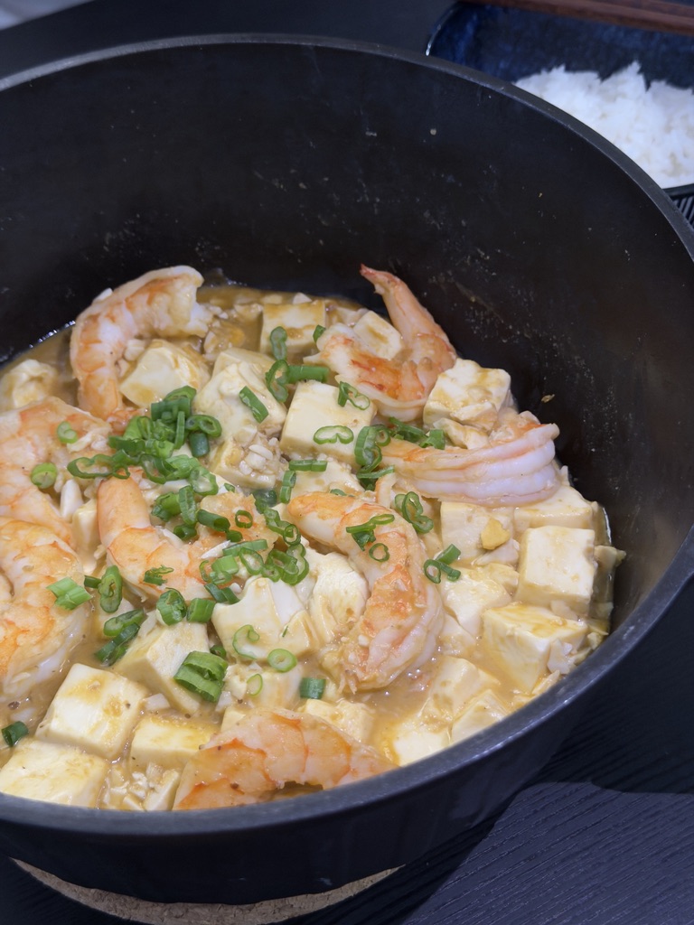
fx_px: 1283
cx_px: 347
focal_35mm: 48
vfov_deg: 39.7
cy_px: 462
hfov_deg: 30.3
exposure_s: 1/60
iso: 250
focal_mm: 6.76
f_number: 1.78
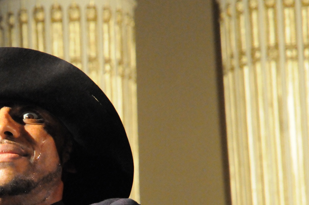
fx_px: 2316
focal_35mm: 270
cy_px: 193
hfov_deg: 7.6
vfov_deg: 5.1
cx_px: 13
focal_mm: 85
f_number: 5.6
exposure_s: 1/160
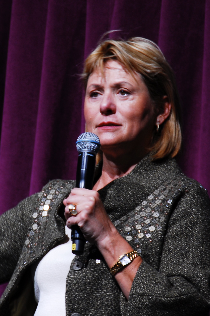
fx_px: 1444
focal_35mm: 165
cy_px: 158
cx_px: 105
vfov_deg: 12.5
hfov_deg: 8.3
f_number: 5.6
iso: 200
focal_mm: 110
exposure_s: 1/30
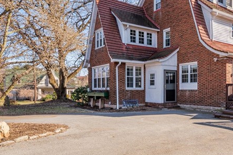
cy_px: 87
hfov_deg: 52.4
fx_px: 220
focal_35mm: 34
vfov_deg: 38.8
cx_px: 184
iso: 50
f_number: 11
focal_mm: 14
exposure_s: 1/640
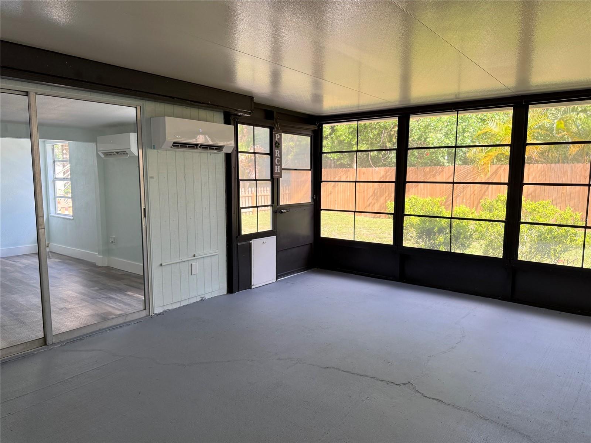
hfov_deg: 71.6
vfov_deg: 56.8
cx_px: 296
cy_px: 222
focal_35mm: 24
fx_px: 410
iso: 200
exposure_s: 1/236
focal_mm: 6.76
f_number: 1.78
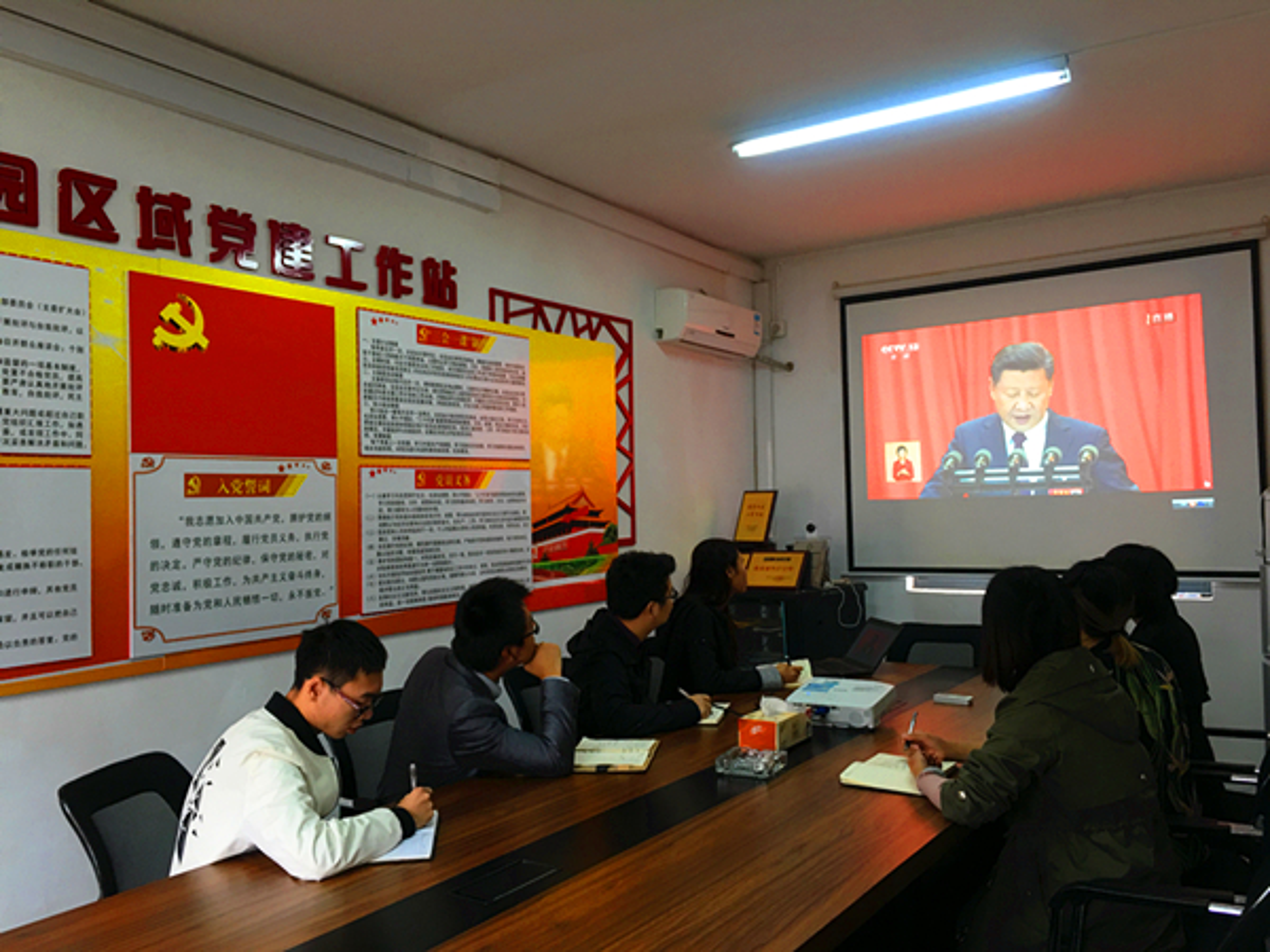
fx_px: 1064
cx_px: 635
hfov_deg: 61.7
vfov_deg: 48.2
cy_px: 476
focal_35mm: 29
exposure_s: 1/17
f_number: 2.2
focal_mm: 4.15
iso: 32
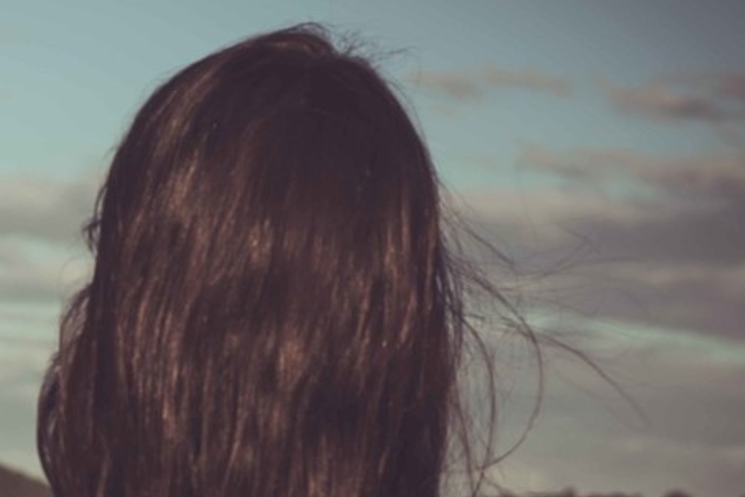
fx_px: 4656
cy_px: 446
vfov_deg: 6.1
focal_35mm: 225
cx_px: -120
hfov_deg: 9.0
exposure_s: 1/250
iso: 100
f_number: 10
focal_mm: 85
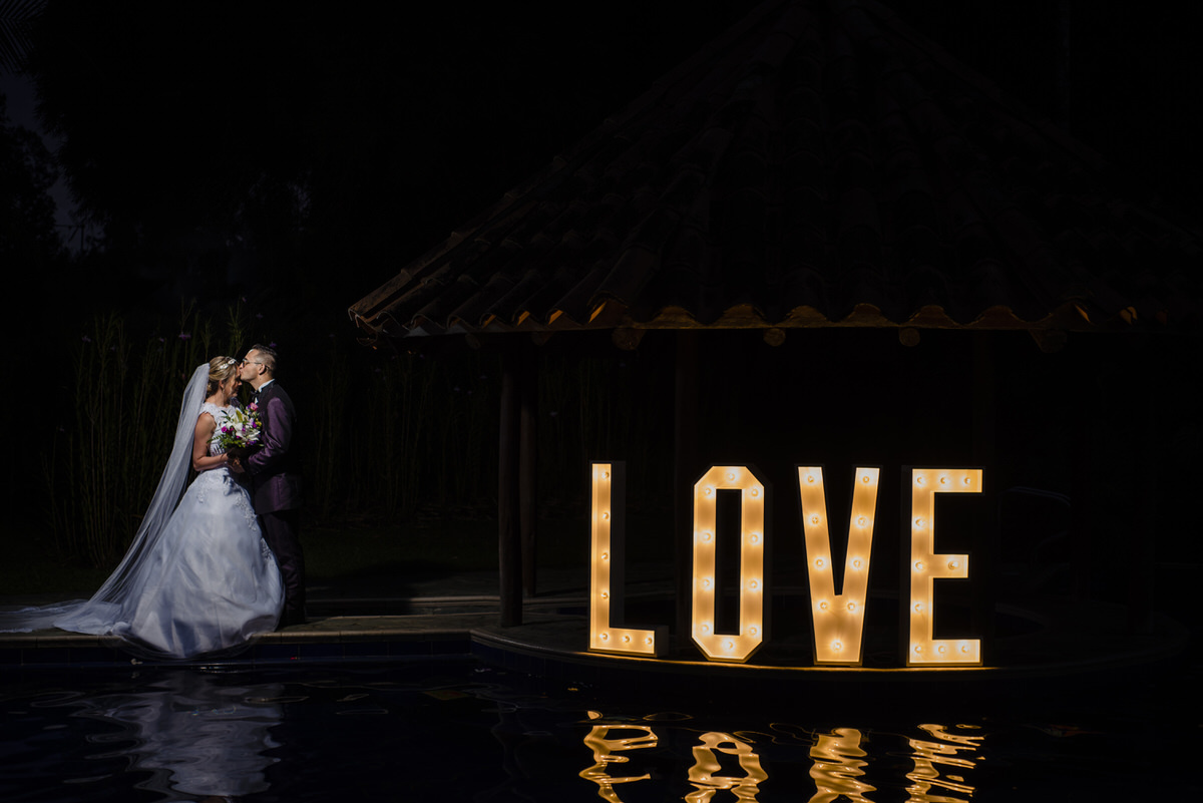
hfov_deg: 39.6
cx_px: 602
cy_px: 402
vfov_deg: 27.0
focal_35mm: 50
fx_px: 1671
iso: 125
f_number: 3.5
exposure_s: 1/160
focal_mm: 50
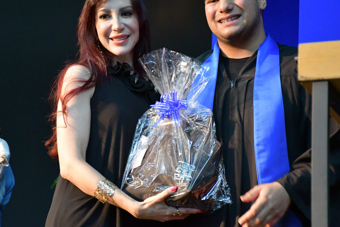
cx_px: 161
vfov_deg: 10.5
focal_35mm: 131
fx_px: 1237
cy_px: 99
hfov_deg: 15.7
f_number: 5
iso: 10000
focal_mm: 75
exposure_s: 1/125
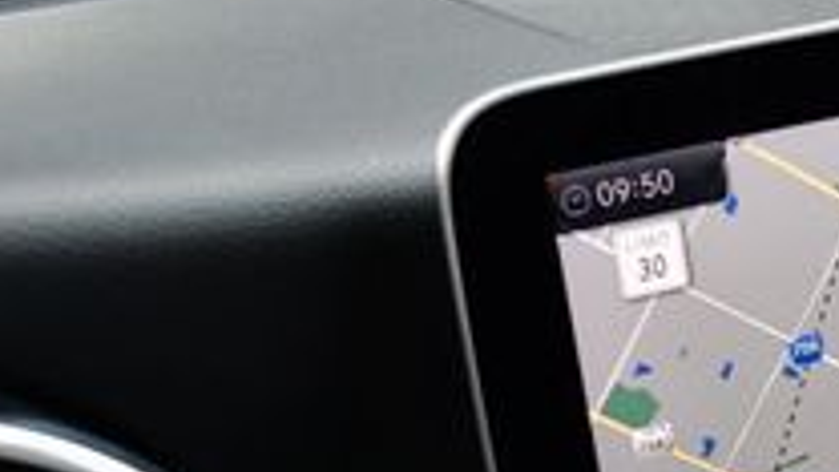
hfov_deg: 17.0
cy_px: 605
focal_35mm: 116
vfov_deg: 10.2
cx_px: 1190
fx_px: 2581
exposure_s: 1/250
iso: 450
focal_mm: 18
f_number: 3.5
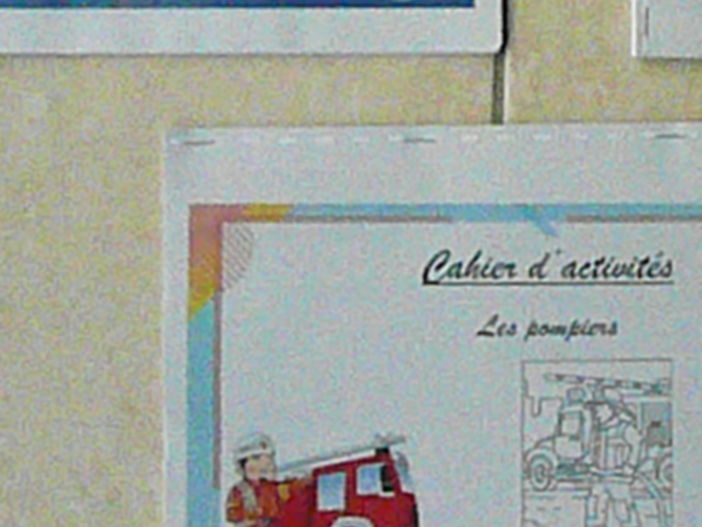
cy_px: 12
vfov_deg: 18.2
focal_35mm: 79
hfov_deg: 23.9
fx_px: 1602
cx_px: 651
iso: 3200
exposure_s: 1/1000
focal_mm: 4.6
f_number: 8
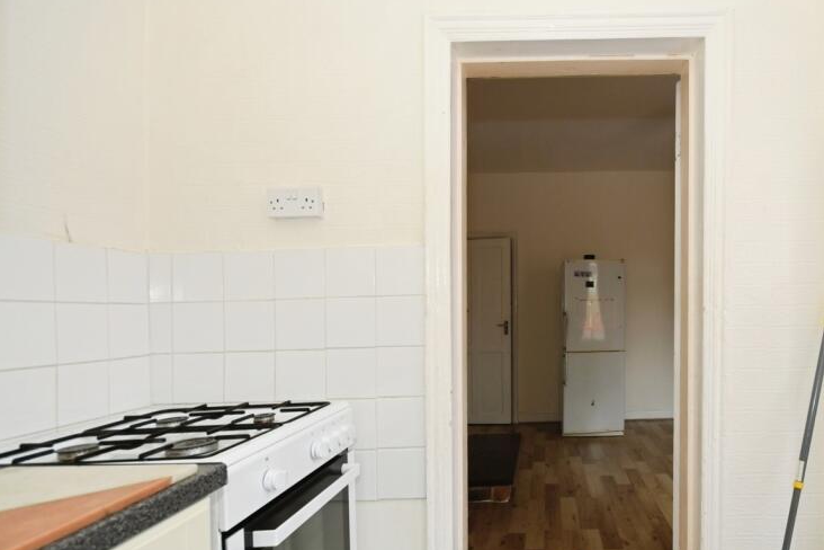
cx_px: 555
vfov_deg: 59.2
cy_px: 319
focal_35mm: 21
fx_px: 481
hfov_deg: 78.3
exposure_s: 1/60
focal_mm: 10
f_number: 8
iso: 400
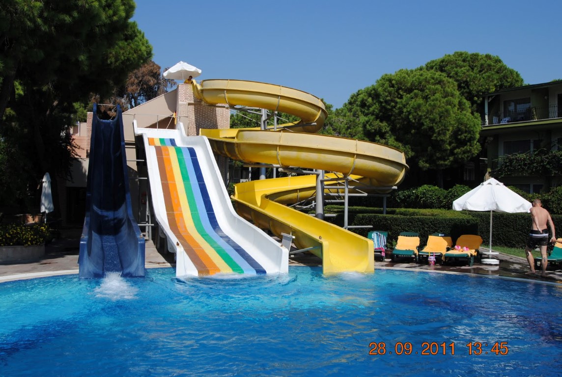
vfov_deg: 37.0
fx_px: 563
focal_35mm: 36
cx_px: 281
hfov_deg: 53.0
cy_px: 188
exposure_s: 1/320
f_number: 9
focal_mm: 24
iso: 100
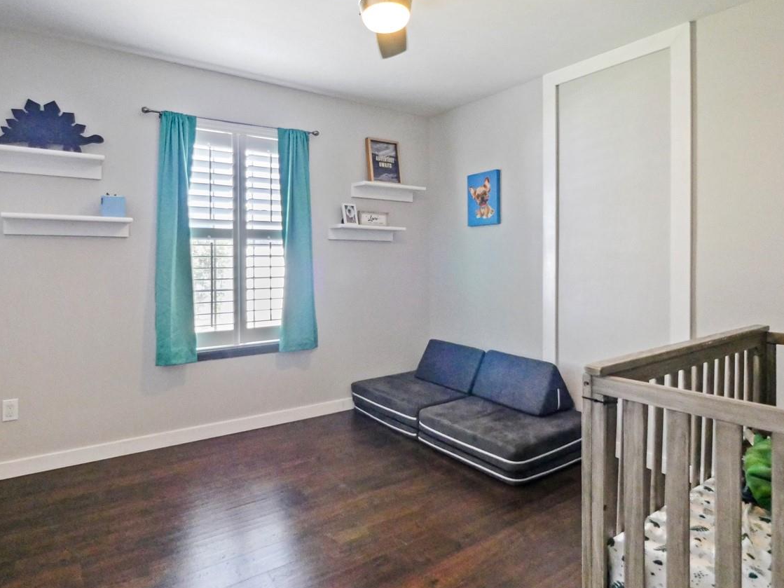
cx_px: 379
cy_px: 279
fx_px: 453
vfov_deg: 65.9
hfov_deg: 81.7
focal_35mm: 20
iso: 2500
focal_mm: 7
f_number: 4
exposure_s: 1/60
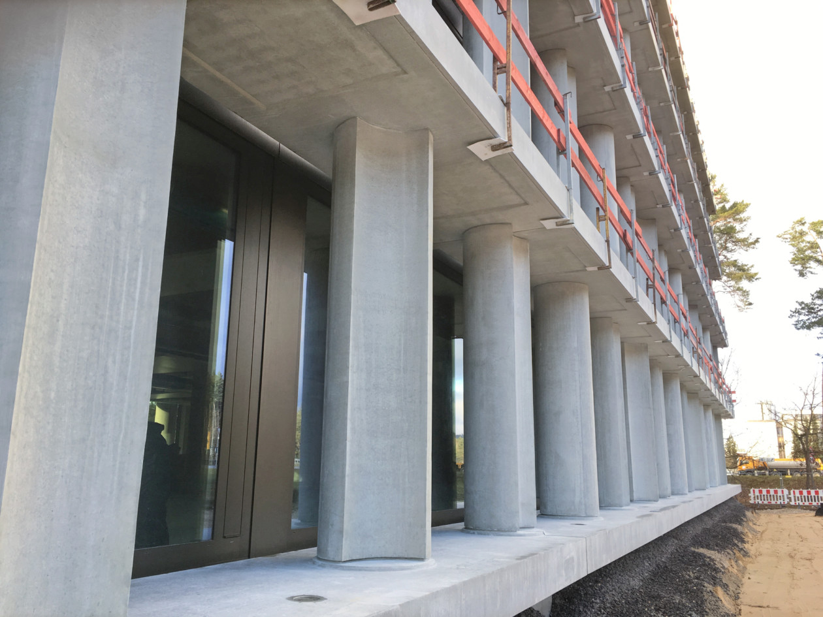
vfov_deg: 48.2
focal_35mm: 29
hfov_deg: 61.7
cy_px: 308
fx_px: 689
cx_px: 412
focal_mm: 4.15
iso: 25
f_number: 2.2
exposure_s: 1/110
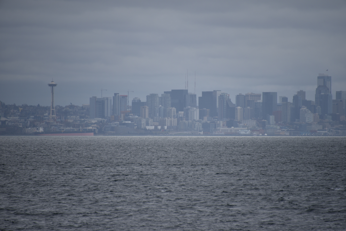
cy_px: 116
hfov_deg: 6.9
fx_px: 2884
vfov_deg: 4.6
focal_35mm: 300
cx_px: 173
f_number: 5.6
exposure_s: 1/640
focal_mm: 300
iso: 125
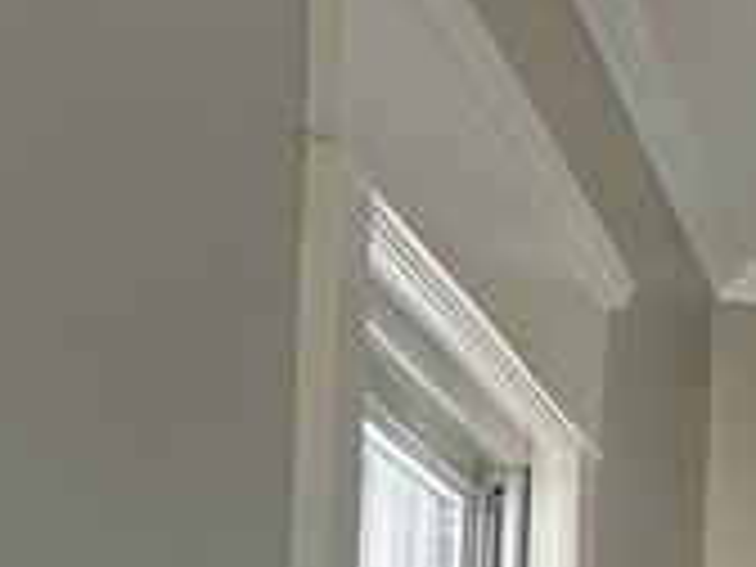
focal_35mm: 146
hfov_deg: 11.1
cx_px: 1899
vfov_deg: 9.8
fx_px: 3189
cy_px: 927
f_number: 1.78
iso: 100
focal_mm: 6.76
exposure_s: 1/338
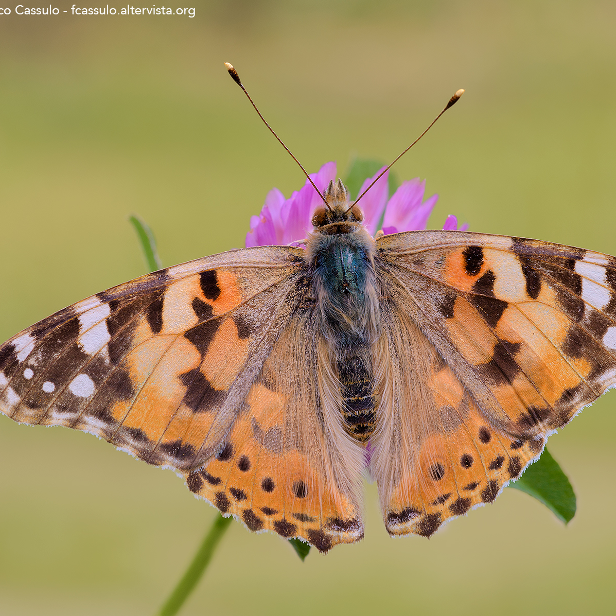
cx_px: 366
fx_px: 2315
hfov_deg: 15.1
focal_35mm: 115
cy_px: 308
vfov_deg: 15.2
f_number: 13
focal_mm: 60
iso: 100
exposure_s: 1/25
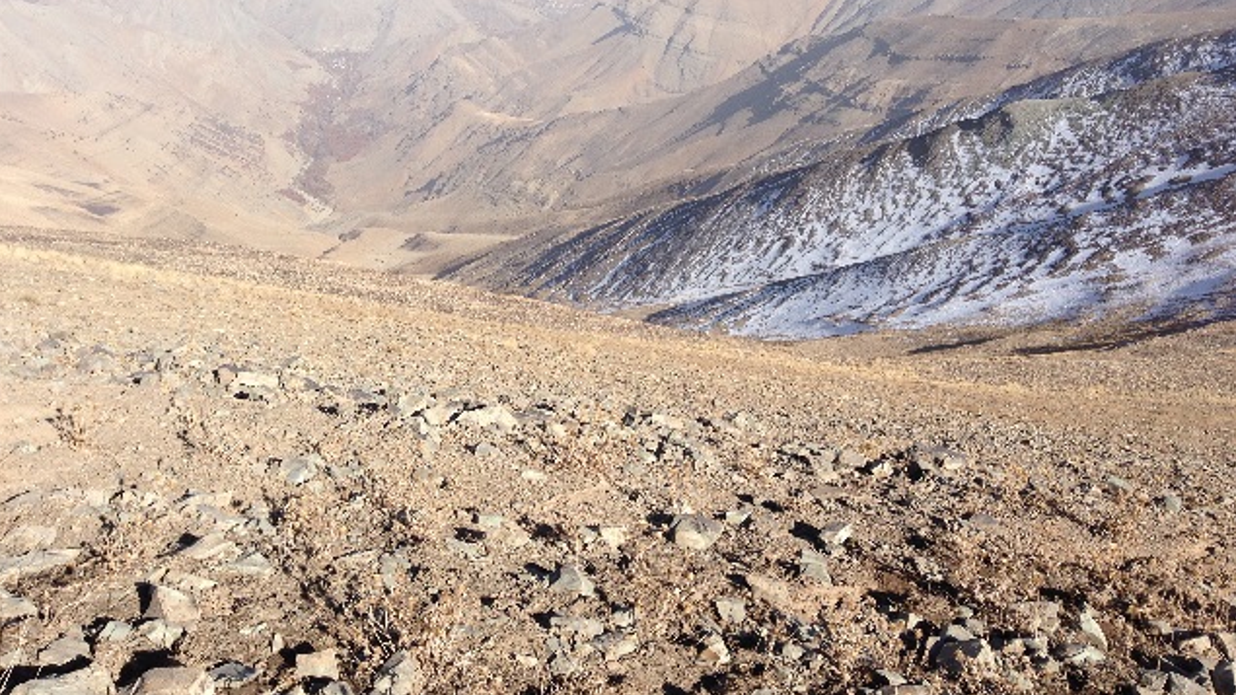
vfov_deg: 31.7
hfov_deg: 54.0
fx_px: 1212
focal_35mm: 37
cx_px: 604
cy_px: 226
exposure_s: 1/1595
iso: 50
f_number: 2.4
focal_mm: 4.12
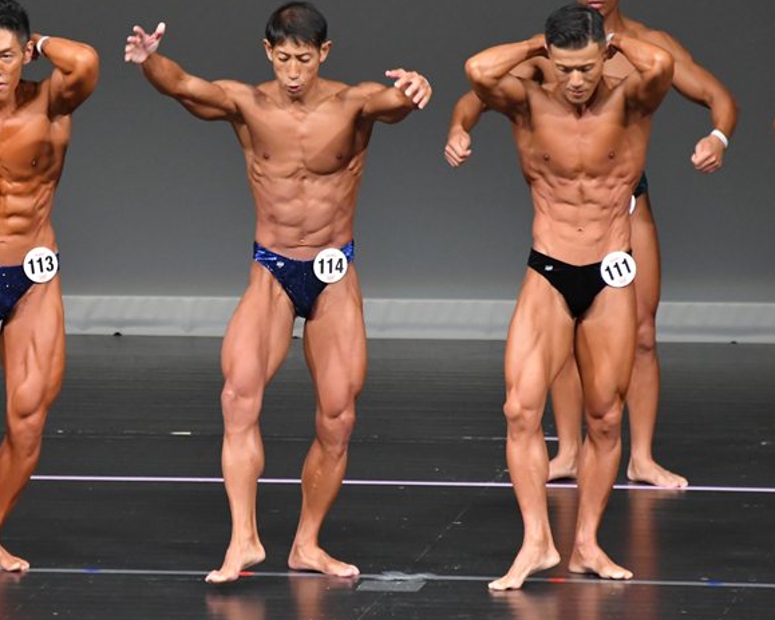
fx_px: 10802
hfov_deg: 4.1
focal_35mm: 471
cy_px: 308
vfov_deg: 3.3
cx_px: 270
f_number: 5.6
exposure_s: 1/400
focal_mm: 250
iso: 5000
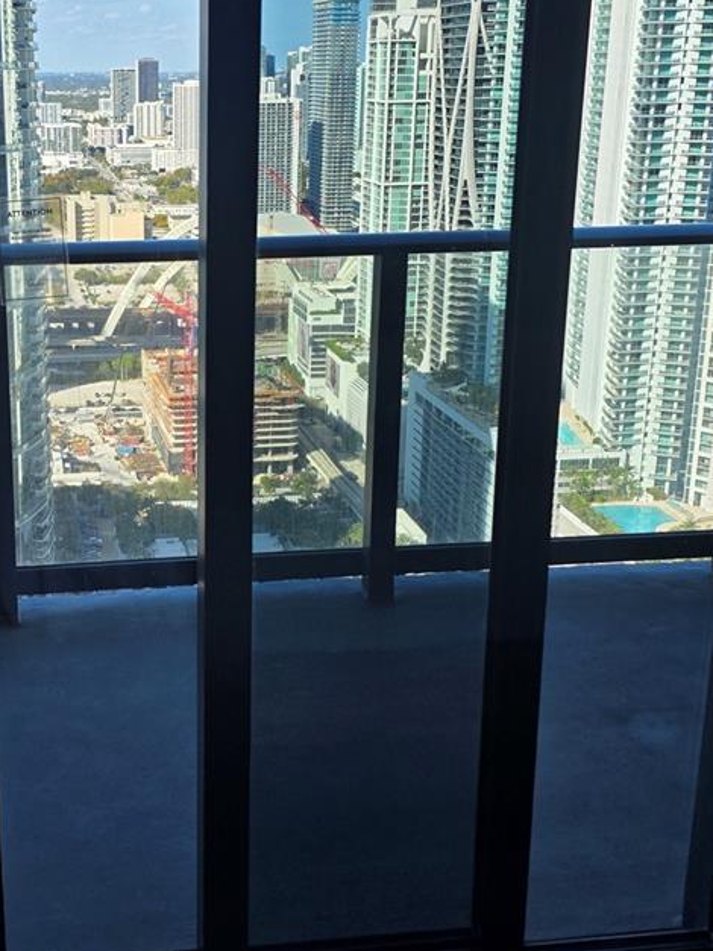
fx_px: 1209
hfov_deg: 32.0
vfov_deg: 42.7
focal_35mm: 44
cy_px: 378
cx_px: 146
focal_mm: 6.3
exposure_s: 1/2228
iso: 80
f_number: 1.7
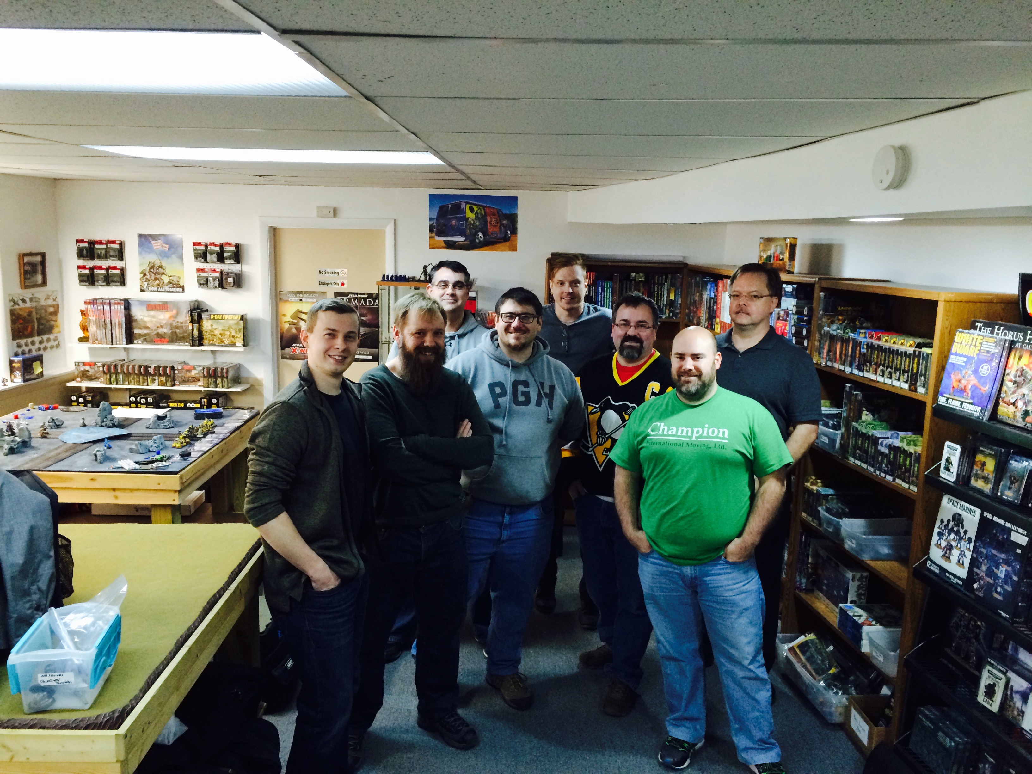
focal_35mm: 29
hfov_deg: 61.7
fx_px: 865
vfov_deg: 48.2
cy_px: 387
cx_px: 516
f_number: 2.2
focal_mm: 4.15
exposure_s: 1/30
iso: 200
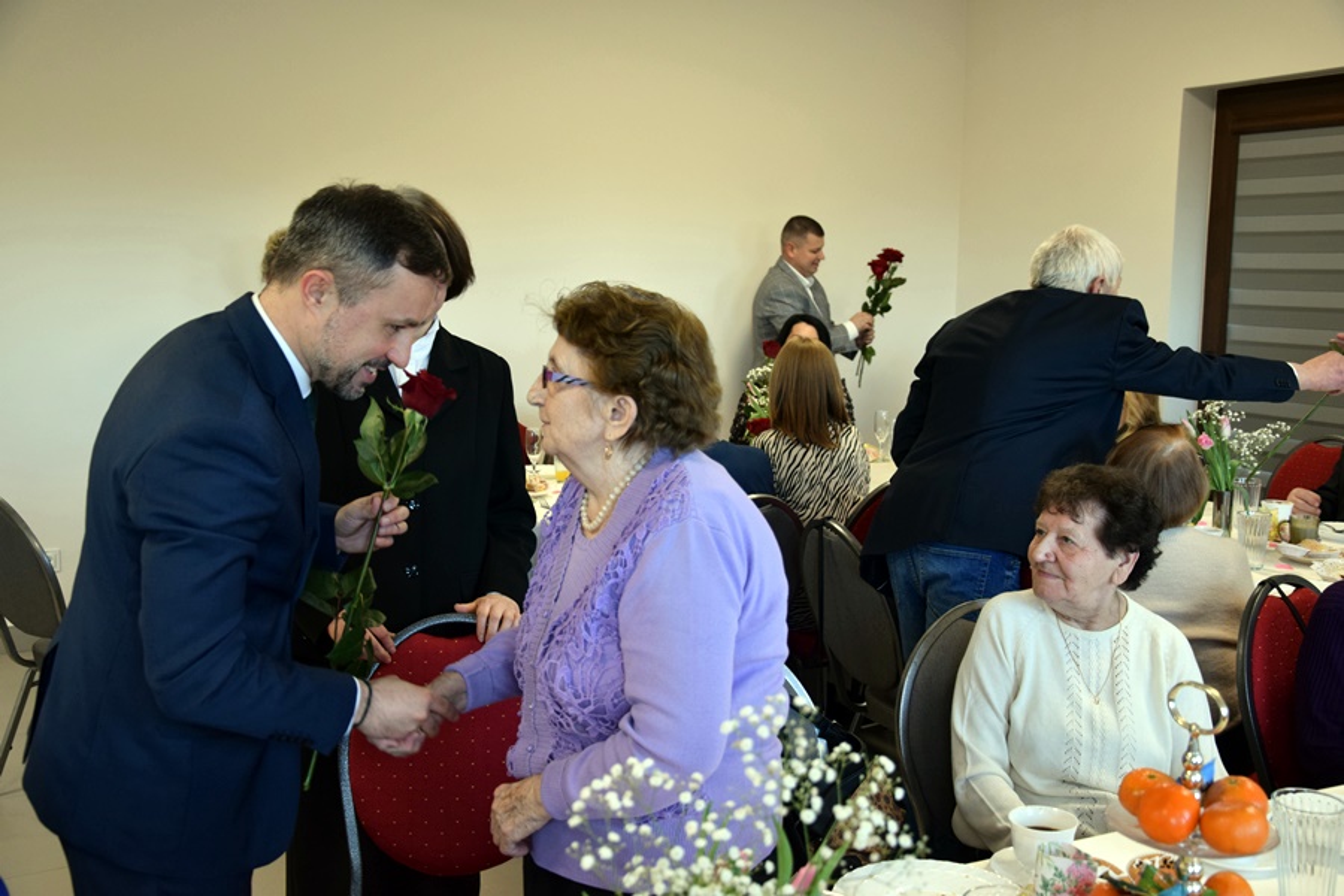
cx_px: 672
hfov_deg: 49.6
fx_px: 1456
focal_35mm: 39
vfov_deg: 34.2
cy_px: 448
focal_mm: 26
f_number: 4.5
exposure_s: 1/100
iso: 560
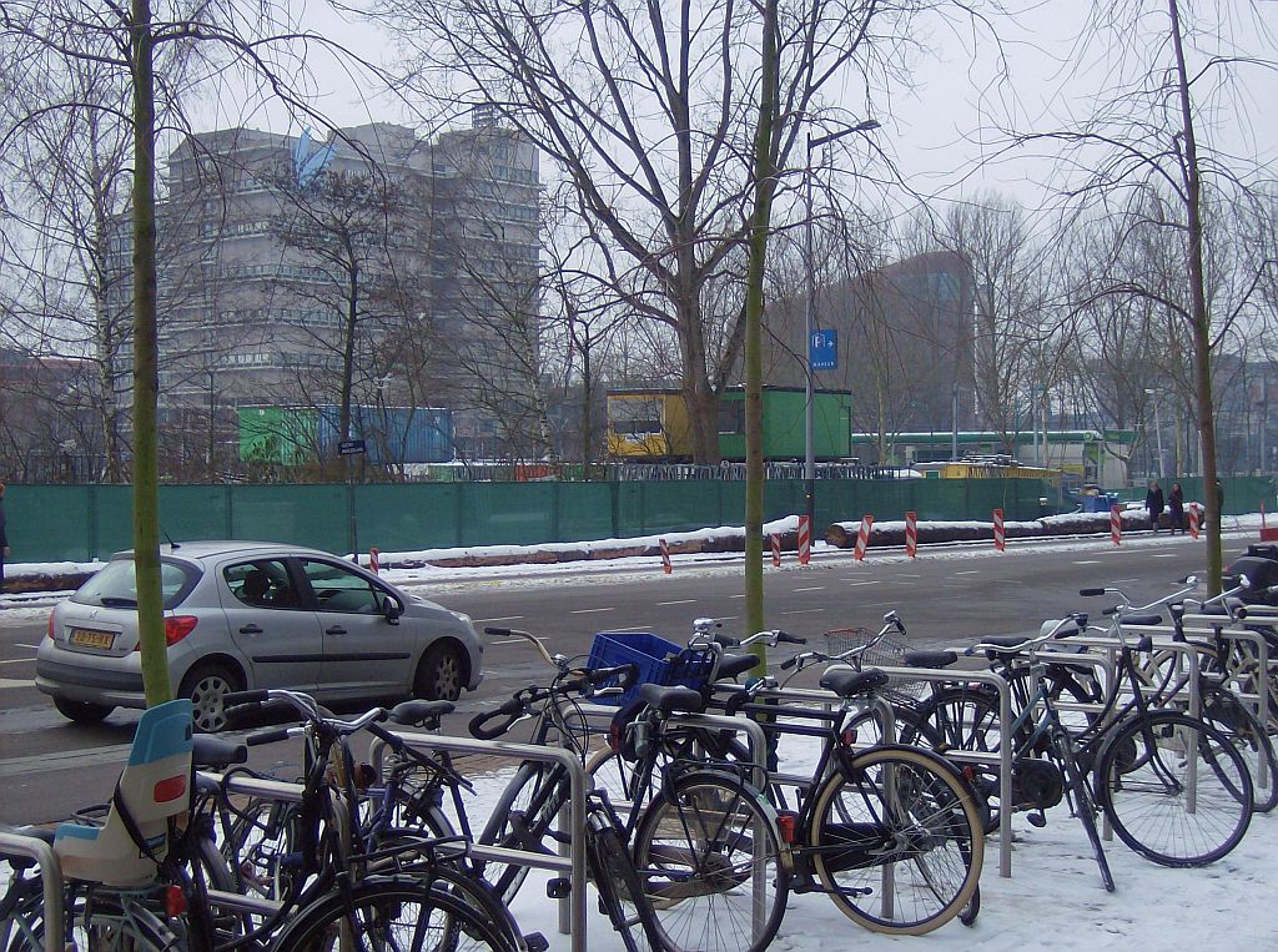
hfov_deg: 34.4
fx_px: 2063
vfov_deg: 26.0
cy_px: 476
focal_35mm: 56
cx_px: 639
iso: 100
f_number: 3.4
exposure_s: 1/514
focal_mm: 9.3
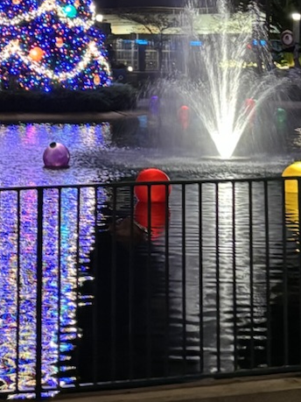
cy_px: -125
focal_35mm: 102
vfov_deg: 18.0
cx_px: 140
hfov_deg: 14.5
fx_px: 1183
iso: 500
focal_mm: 5.96
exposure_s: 1/30
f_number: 1.6
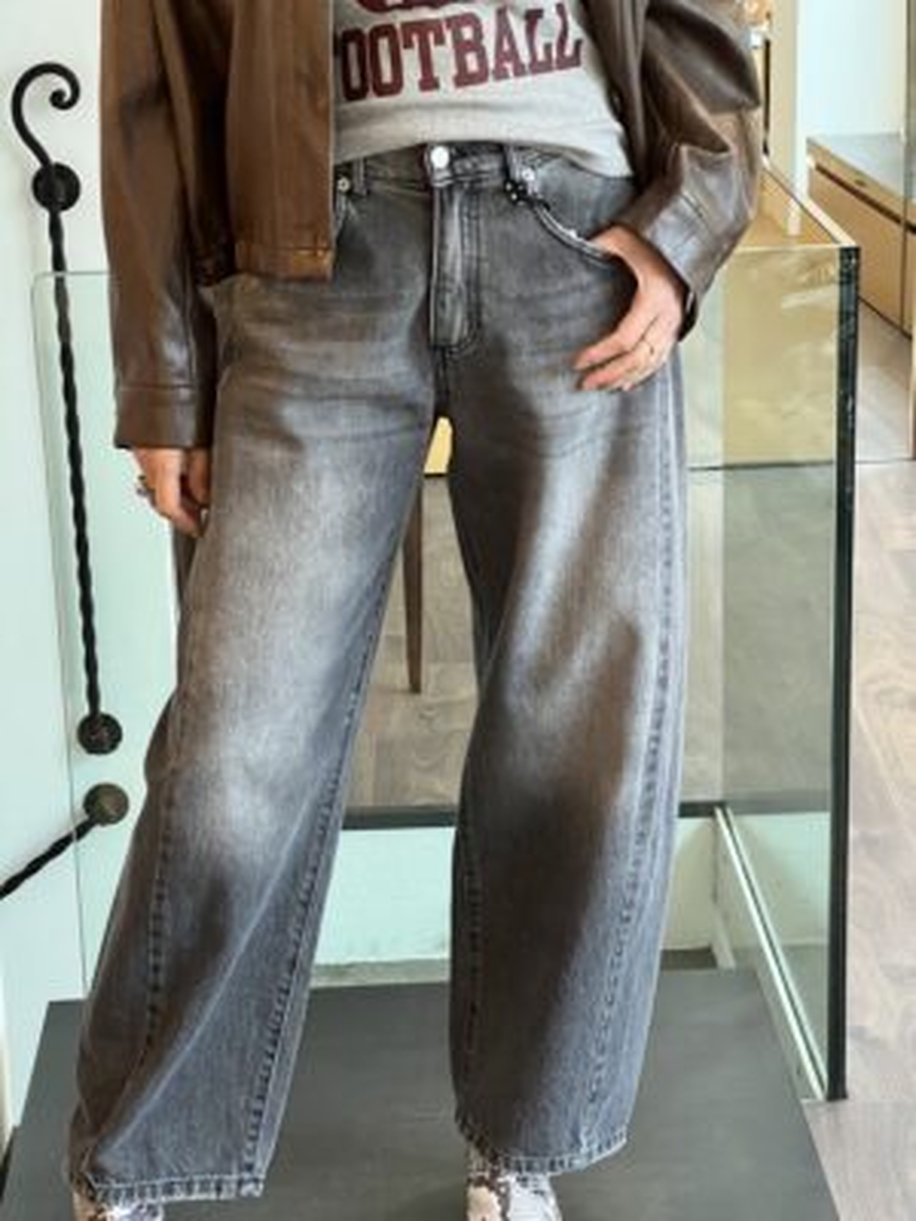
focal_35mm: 77
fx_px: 2717
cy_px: 610
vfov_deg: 25.3
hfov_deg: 19.1
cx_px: 458
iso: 640
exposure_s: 1/50
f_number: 2.8
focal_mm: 9
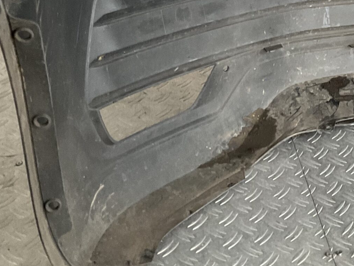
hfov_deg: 25.3
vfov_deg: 19.6
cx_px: 357
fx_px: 747
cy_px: -3
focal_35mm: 73
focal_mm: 3
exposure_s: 1/60
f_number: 1.8
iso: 160
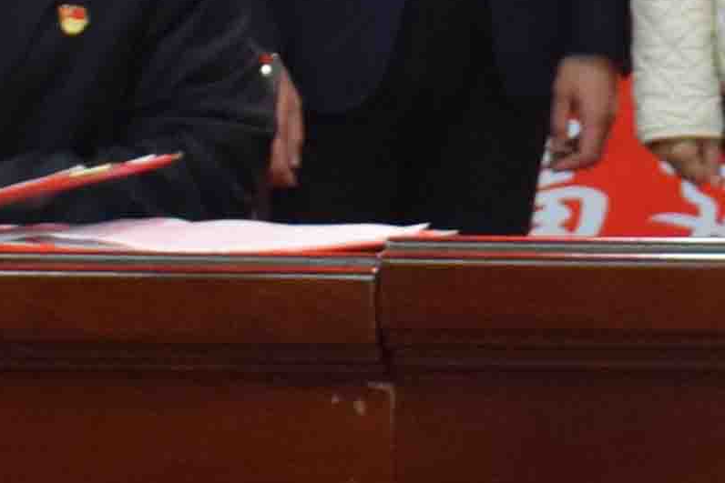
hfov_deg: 7.0
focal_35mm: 294
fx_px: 5922
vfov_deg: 4.6
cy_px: -428
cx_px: 776
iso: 2200
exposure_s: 1/60
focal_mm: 26
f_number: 3.8
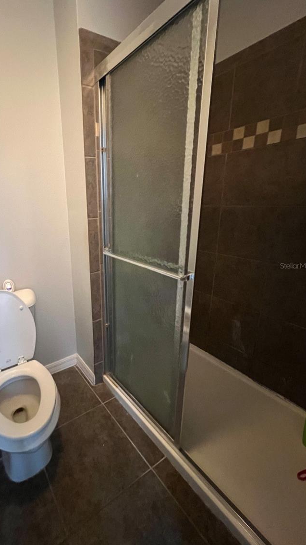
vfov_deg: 103.0
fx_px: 216
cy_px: 266
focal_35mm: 15
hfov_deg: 68.2
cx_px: 98
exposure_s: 1/30
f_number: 1.8
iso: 800
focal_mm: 1.57
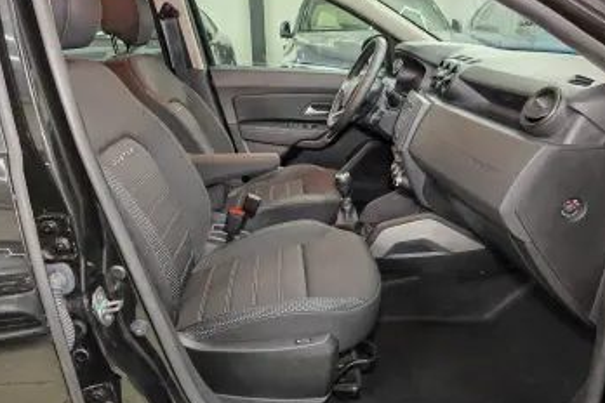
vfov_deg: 46.4
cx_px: 304
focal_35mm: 28
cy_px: 212
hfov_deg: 65.5
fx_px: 471
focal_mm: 5.4
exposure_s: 1/50
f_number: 1.6
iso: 500
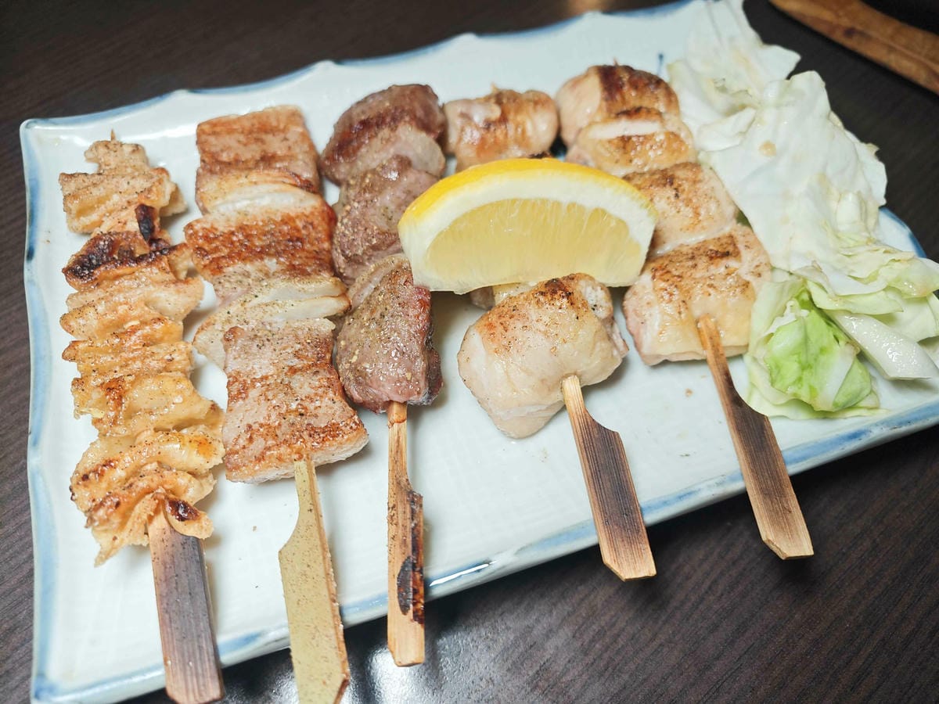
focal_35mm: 23
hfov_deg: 73.9
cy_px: 352
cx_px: 470
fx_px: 624
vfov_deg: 58.9
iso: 250
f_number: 2.8
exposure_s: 1/60
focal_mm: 8.72
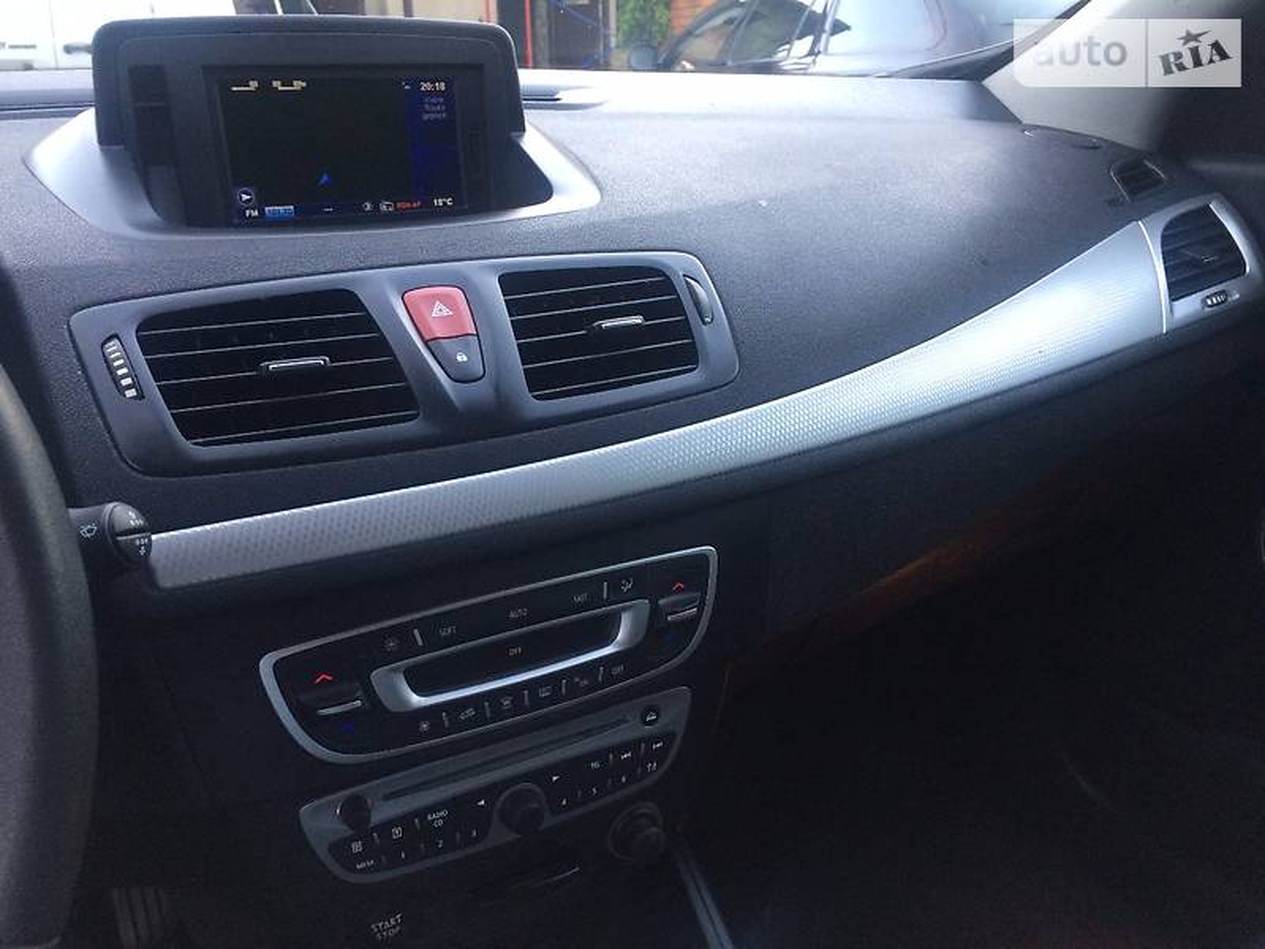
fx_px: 1060
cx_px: 632
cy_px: 474
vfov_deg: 48.2
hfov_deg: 61.7
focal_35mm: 29
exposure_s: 1/33
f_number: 2.2
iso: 160
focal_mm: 4.2
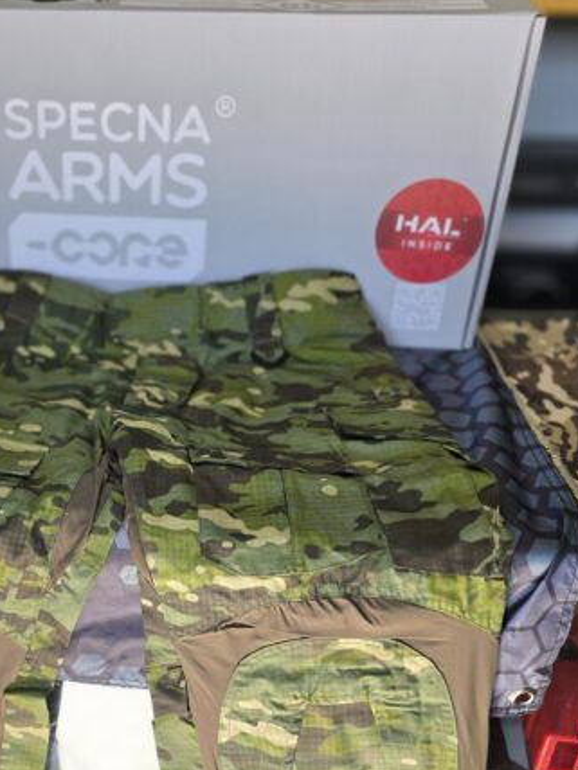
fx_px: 957
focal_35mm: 43
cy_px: 547
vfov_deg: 42.9
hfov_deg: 32.7
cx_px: 119
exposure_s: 1/100
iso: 32
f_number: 1.7
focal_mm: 6.3
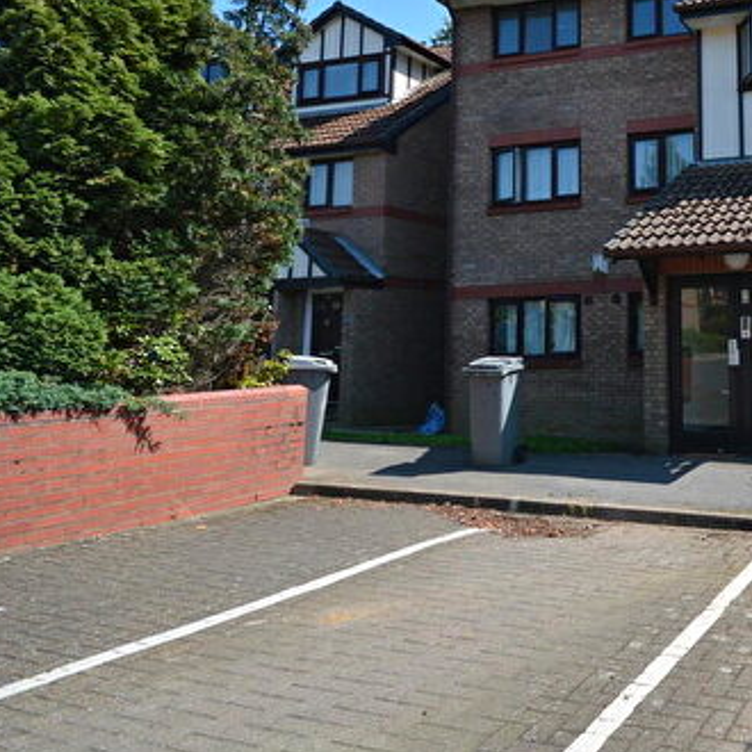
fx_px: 664
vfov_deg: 57.9
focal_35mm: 27
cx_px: 786
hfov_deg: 46.9
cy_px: 258
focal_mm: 10
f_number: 7.1
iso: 100
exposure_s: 1/200
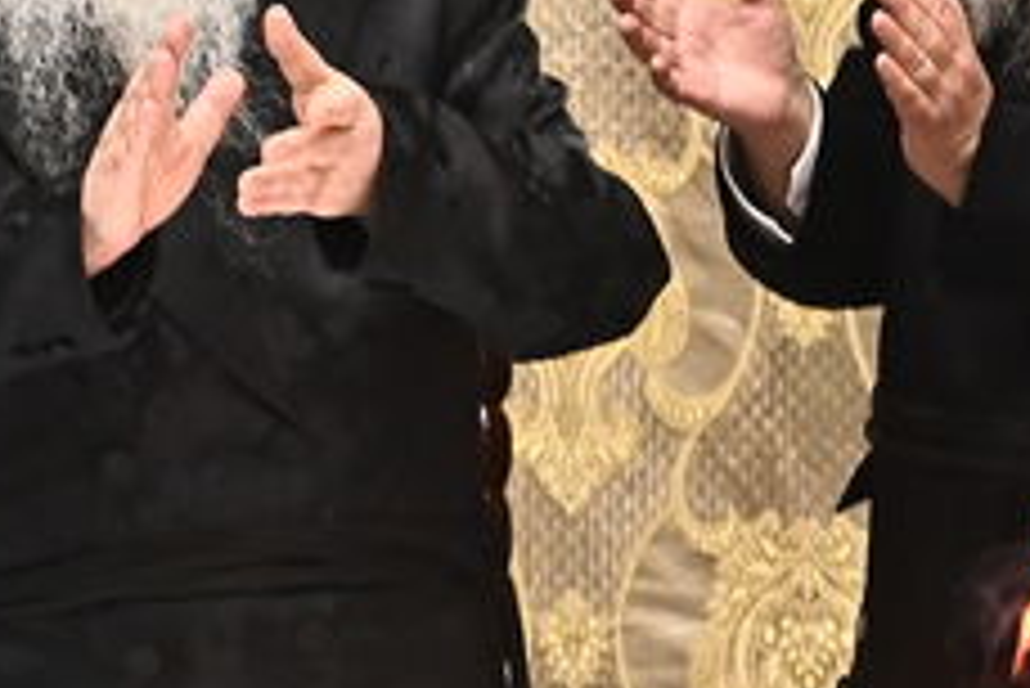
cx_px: 207
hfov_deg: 2.5
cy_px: -108
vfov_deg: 1.7
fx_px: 23590
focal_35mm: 824
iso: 1600
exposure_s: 1/160
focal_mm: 135
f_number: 9
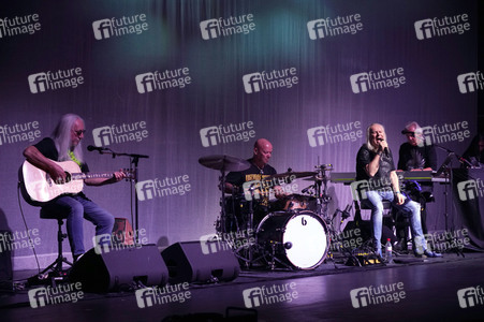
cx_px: 242
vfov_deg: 16.8
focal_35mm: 81
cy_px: 161
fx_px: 1088
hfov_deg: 25.1
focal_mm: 81
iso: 2500
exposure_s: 1/125
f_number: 5.6
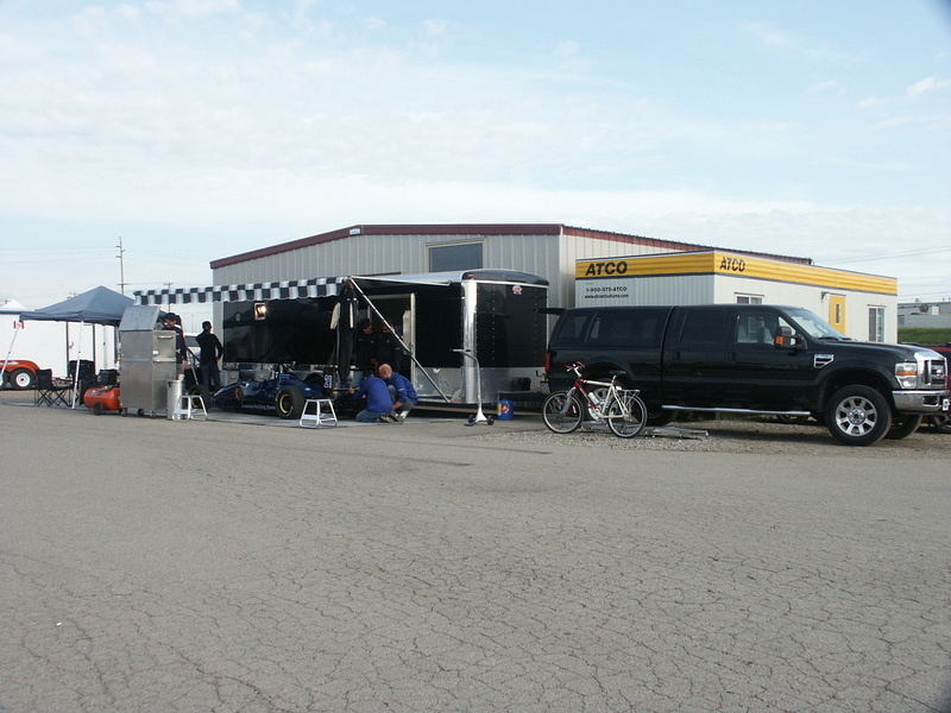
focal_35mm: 39
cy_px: 356
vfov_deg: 36.8
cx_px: 476
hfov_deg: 47.9
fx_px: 1071
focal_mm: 10.13
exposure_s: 1/250
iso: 100
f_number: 5.6
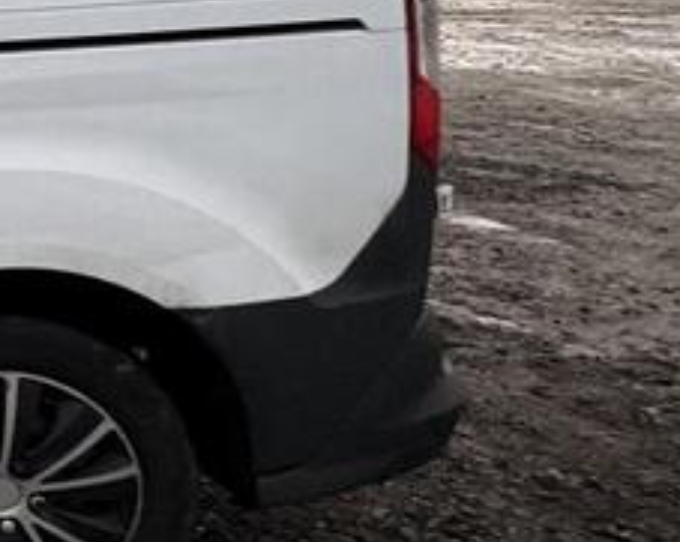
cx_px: -626
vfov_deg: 26.8
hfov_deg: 20.3
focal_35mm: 54
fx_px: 1085
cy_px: 27
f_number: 2.2
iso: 64
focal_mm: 2.22
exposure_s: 1/99
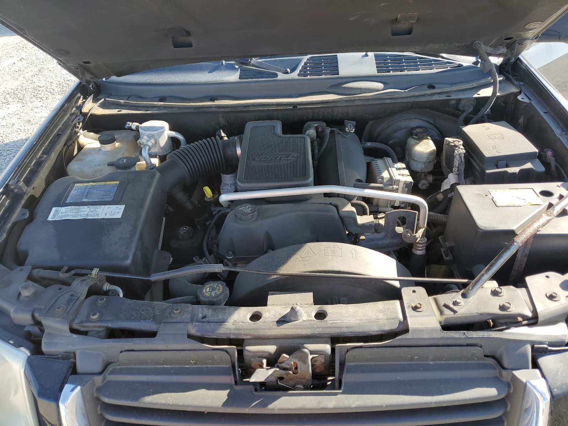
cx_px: 284
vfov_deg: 53.1
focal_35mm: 26
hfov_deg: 67.3
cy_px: 213
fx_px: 427
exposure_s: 1/500
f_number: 1.5
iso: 50
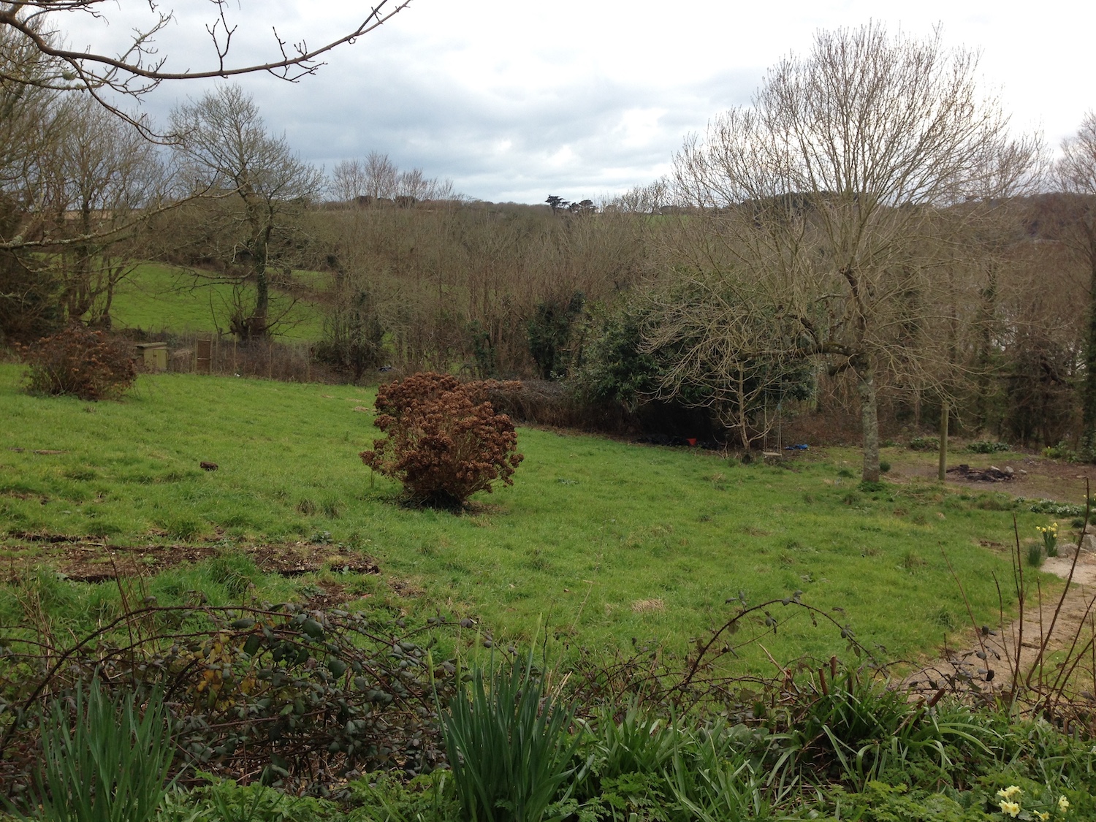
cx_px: 548
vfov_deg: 42.9
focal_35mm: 33
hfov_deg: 55.4
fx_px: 1045
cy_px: 411
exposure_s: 1/352
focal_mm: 4.12
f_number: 2.4
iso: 50
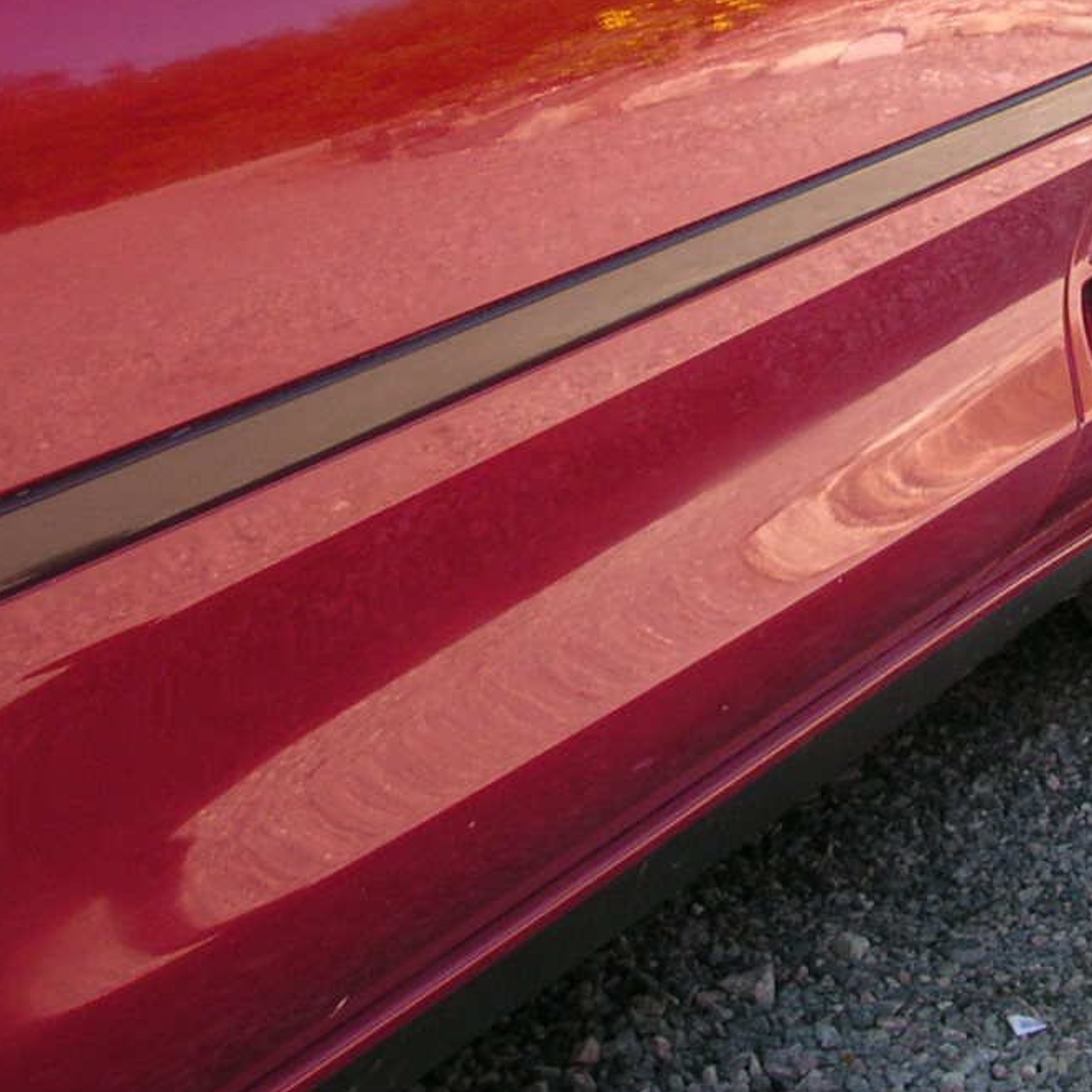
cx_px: 755
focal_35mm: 79
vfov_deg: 21.7
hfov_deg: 21.8
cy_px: 267
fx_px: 2820
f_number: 2.7
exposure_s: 1/200
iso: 100
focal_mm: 5.6
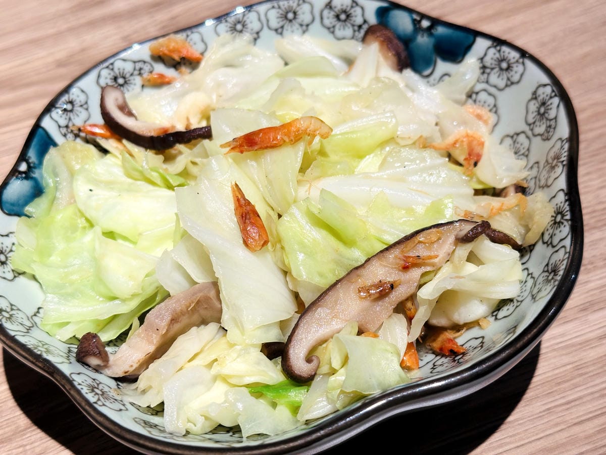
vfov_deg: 30.3
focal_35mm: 48
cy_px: 228
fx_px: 840
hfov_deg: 39.7
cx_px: 303
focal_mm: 6.86
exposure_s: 1/60
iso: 80
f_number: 1.78
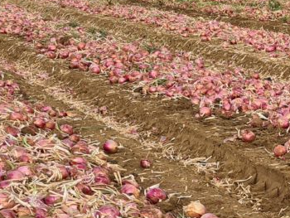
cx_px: 577
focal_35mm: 114
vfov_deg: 12.6
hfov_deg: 14.4
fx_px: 956
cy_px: 293
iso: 50
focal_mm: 5.4
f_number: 1.8
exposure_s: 1/636
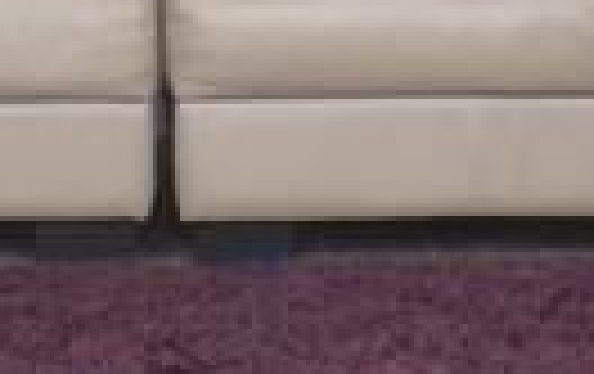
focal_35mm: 230
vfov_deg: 5.7
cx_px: 360
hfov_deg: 9.1
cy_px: -216
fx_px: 3730
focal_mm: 5.05
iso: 100
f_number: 3.5
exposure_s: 1/80
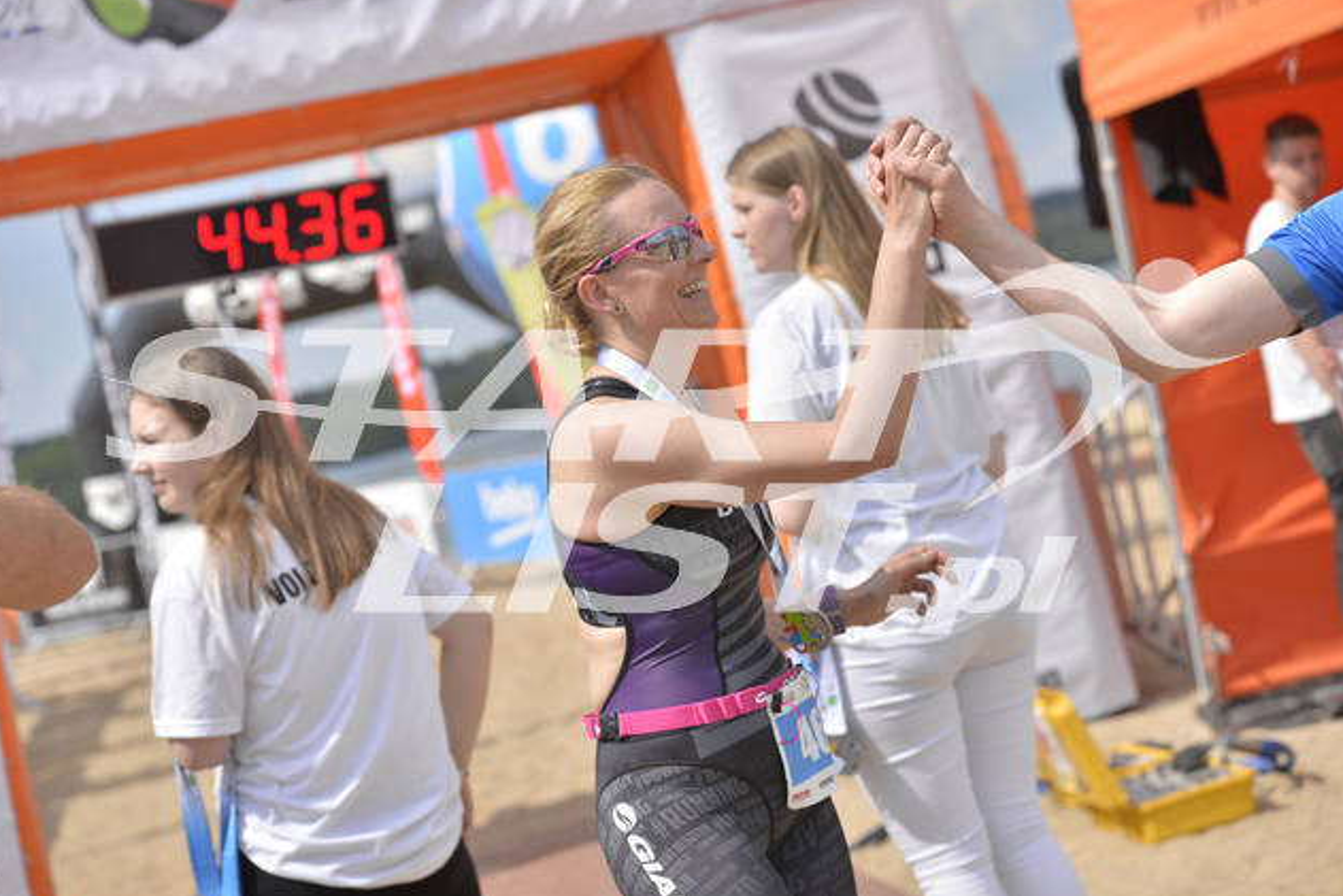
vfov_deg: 19.2
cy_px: 446
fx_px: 2649
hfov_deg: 28.4
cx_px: 666
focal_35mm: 71
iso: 200
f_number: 4
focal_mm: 70
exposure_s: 1/3200
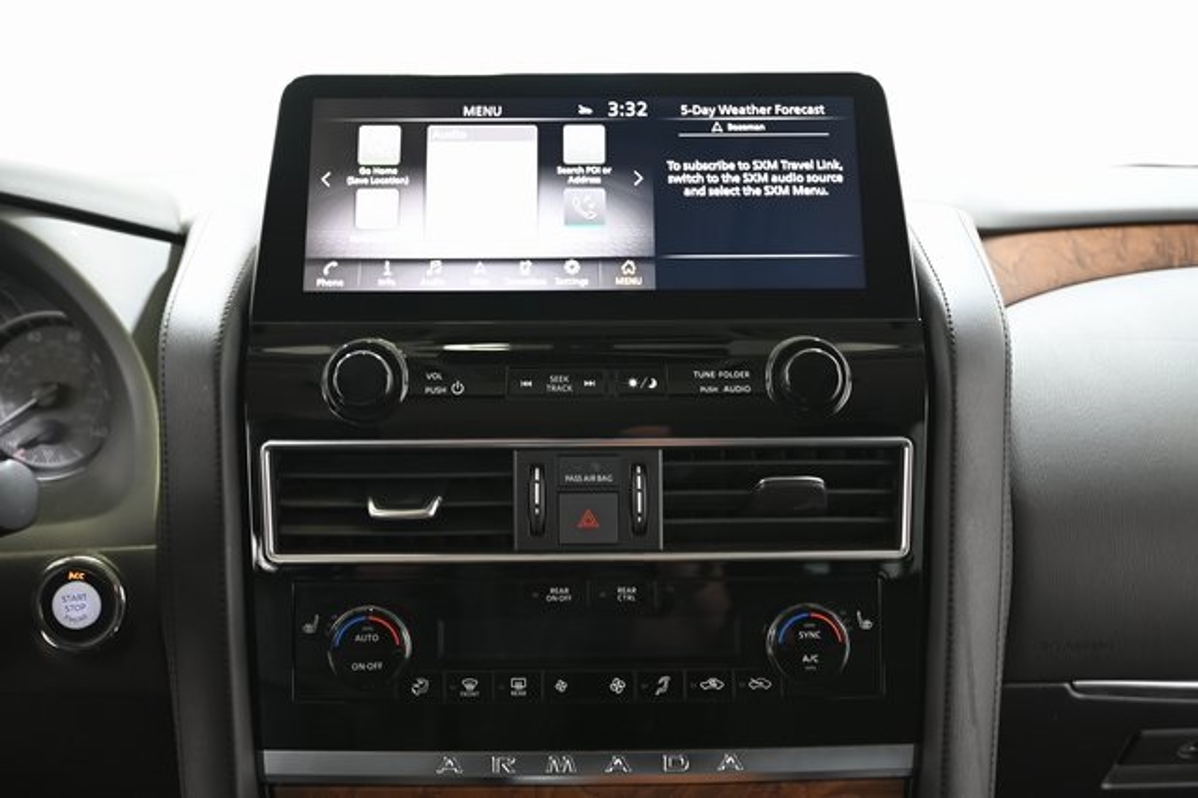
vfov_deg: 37.8
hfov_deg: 54.5
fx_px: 1164
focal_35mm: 35
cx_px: 599
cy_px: 399
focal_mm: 35
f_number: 4
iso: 640
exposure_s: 1/8
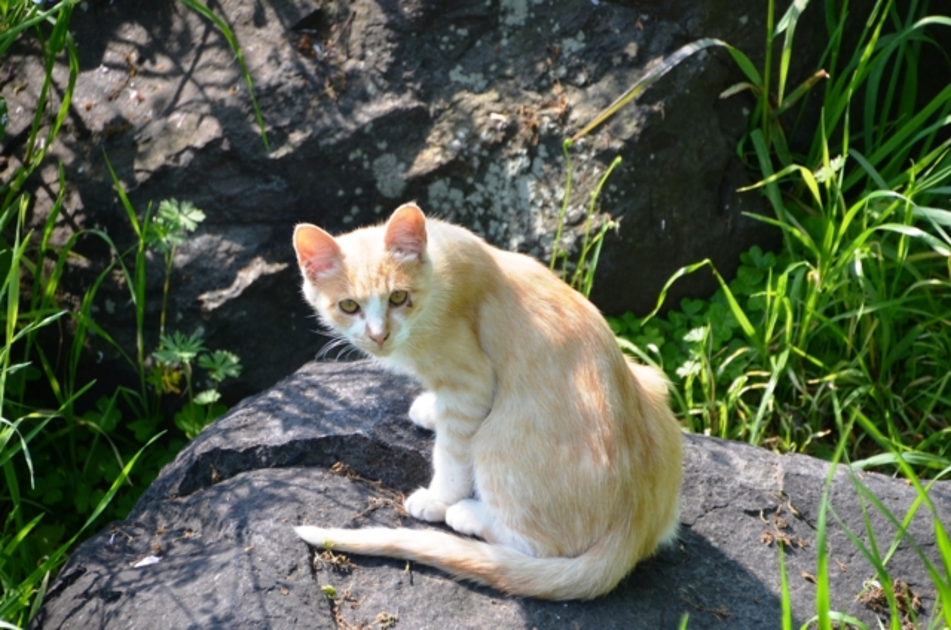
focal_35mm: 405
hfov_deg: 5.1
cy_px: 315
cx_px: 476
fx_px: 10677
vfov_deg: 3.4
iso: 400
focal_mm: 270
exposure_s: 1/500
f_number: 6.3
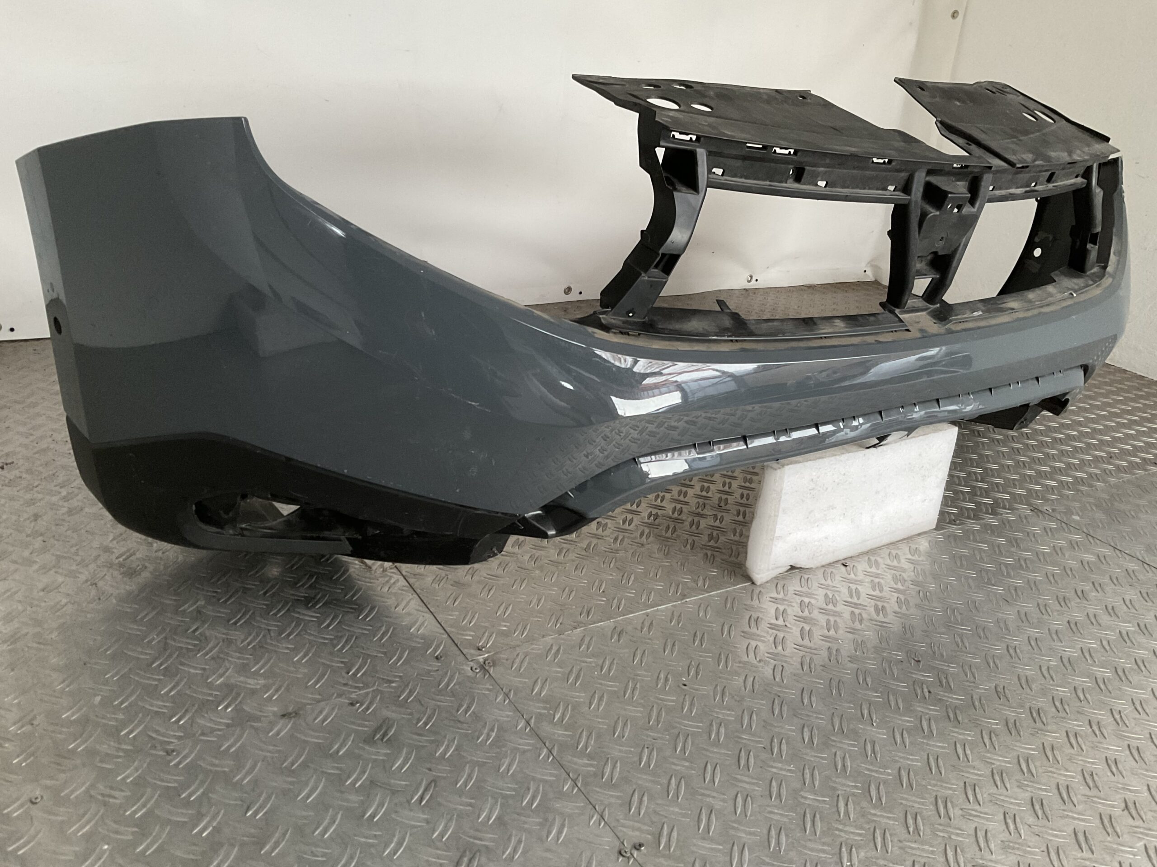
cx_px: 578
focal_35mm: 29
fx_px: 969
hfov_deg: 61.7
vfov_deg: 48.2
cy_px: 434
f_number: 1.8
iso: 250
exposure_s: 1/33
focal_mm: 3
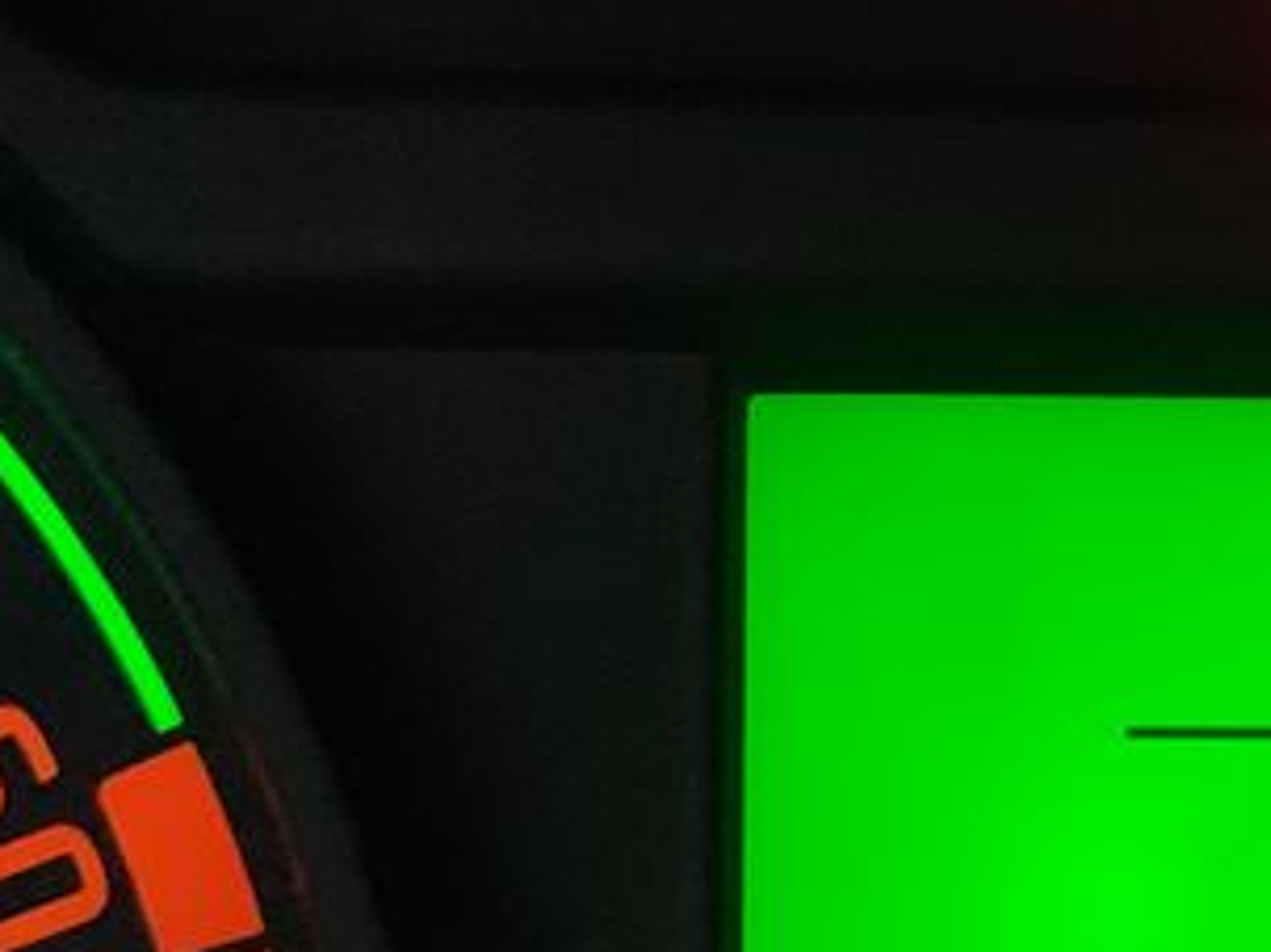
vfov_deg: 16.7
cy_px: 755
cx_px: 1741
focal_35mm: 88
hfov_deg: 20.0
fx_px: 3230
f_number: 1.8
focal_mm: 4.25
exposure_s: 1/25
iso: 640
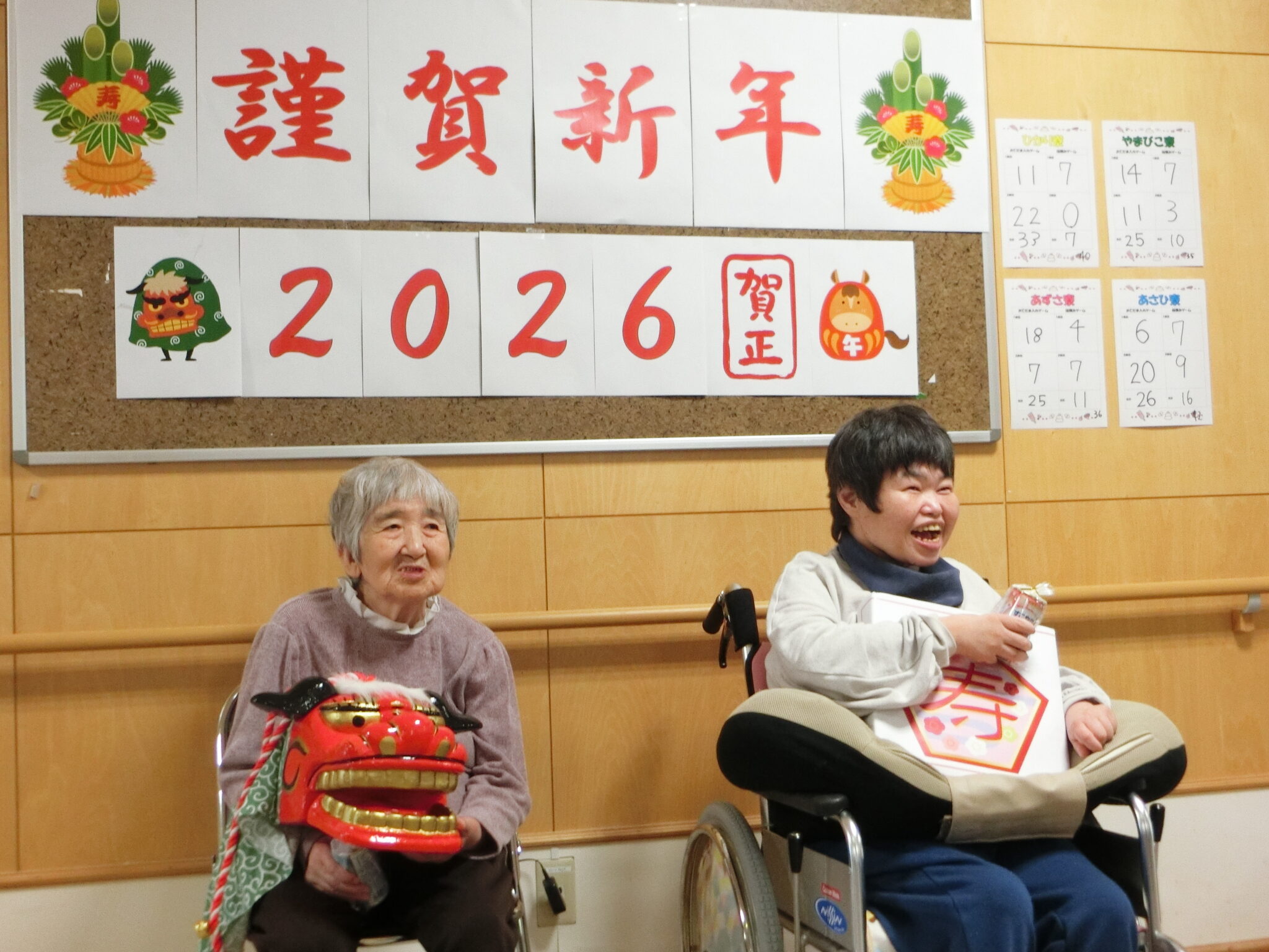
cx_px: 634
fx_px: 1650
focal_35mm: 45
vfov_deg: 32.2
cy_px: 476
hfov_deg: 42.1
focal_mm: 8
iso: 500
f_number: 4.4
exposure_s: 1/60
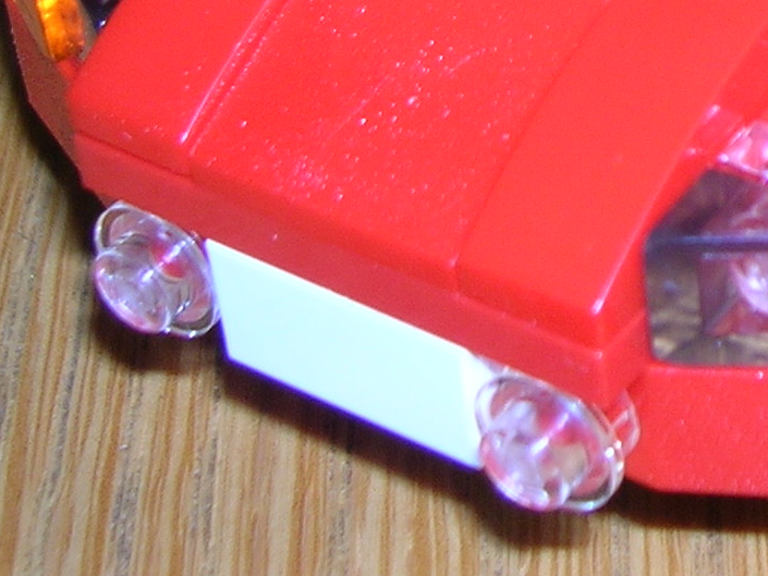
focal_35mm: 125
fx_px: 2774
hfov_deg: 15.1
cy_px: -162
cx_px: 989
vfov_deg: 11.6
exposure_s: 1/60.1
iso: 50
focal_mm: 5.7
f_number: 2.9
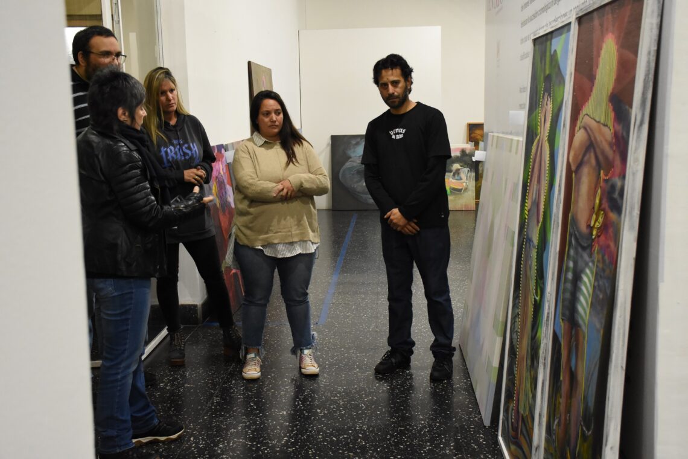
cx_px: 344
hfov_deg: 43.6
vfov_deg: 29.9
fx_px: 860
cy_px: 230
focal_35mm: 45
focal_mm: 30
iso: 3600
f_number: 5.6
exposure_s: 1/100
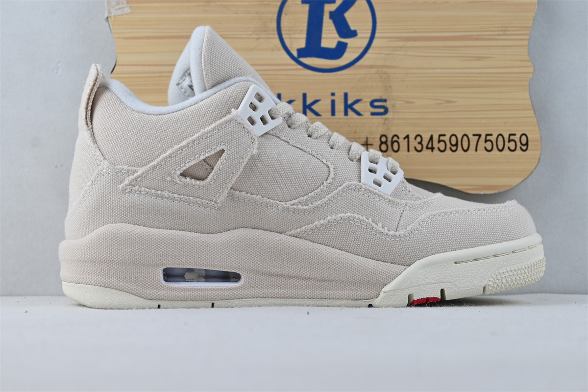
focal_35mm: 56
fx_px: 906
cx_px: 294
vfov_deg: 24.4
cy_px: 196
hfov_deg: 35.9
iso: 100
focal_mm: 37
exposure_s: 1/80
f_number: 5.3
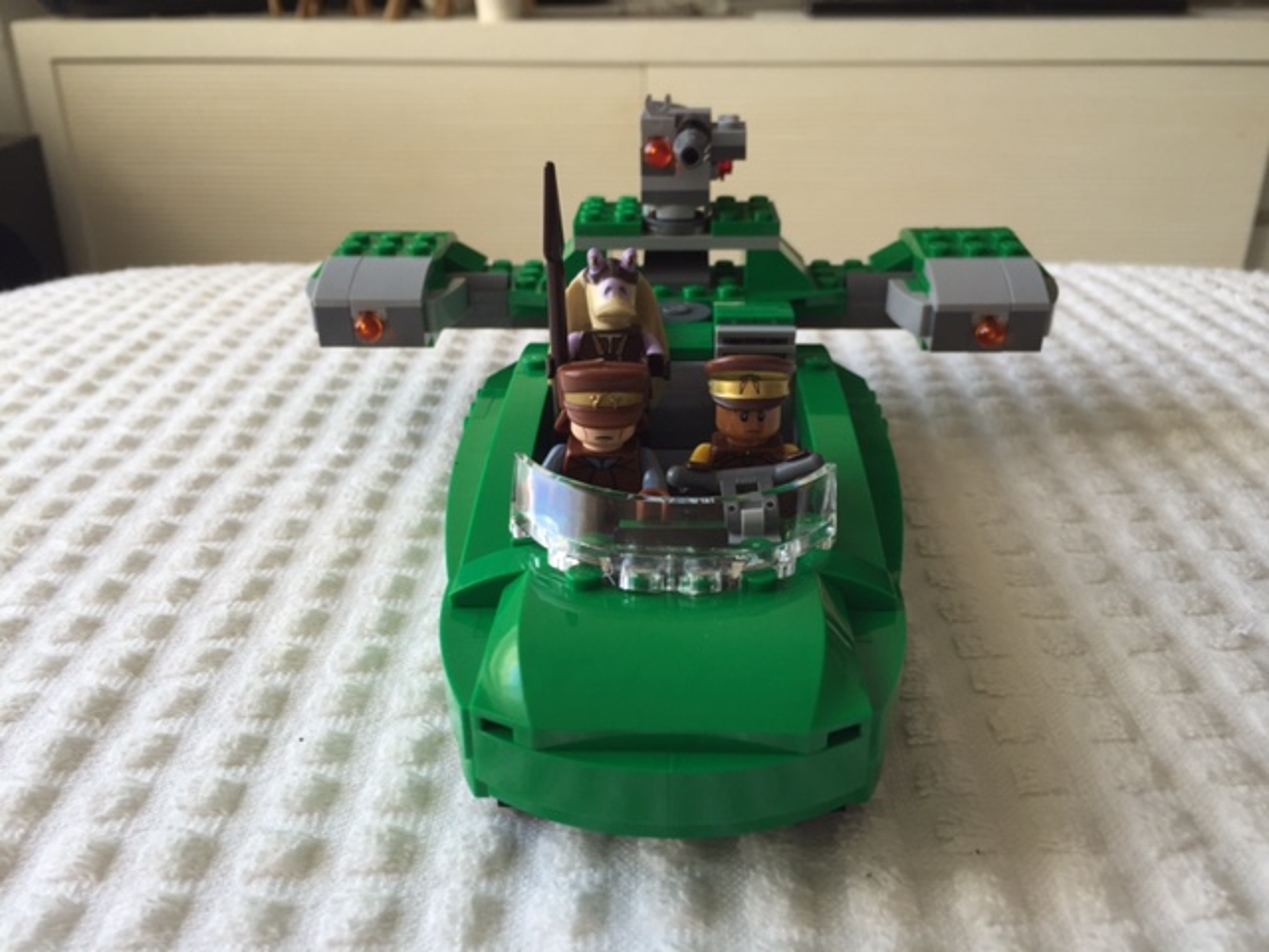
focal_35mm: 29
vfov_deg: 48.2
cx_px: 634
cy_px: 476
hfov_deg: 61.7
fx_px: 1063
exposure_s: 1/120
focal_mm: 4.15
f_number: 2.2
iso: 40
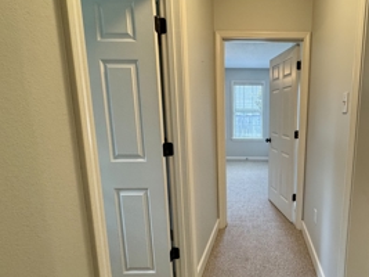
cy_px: 148
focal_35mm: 21
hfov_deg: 75.1
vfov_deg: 63.3
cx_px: 261
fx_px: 224
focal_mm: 2.22
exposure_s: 1/120
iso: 250
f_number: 2.2
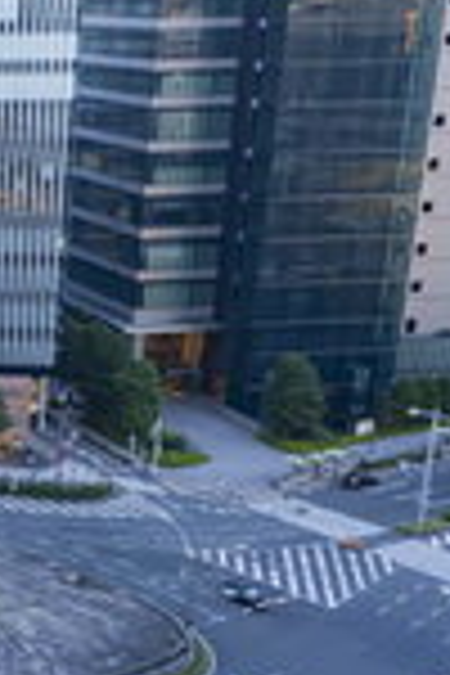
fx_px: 1500
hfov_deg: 13.9
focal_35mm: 80
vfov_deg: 25.3
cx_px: -495
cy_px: 434
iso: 1250
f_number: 4
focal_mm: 16
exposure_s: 1/160
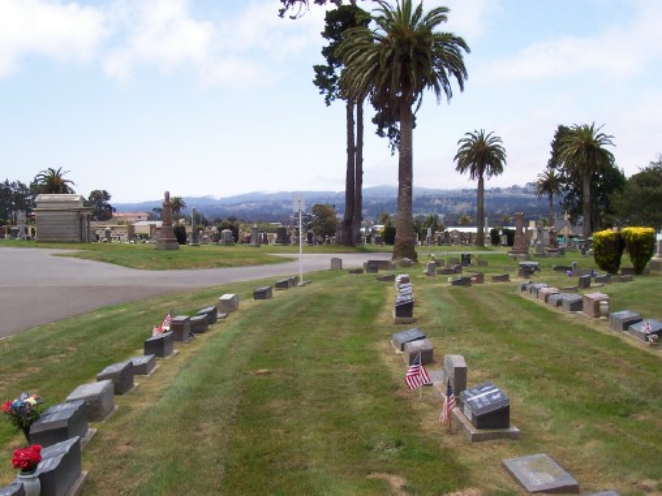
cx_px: 331
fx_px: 708
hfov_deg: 50.1
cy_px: 248
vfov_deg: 38.7
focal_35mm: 37
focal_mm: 5.6
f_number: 5.6
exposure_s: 1/500
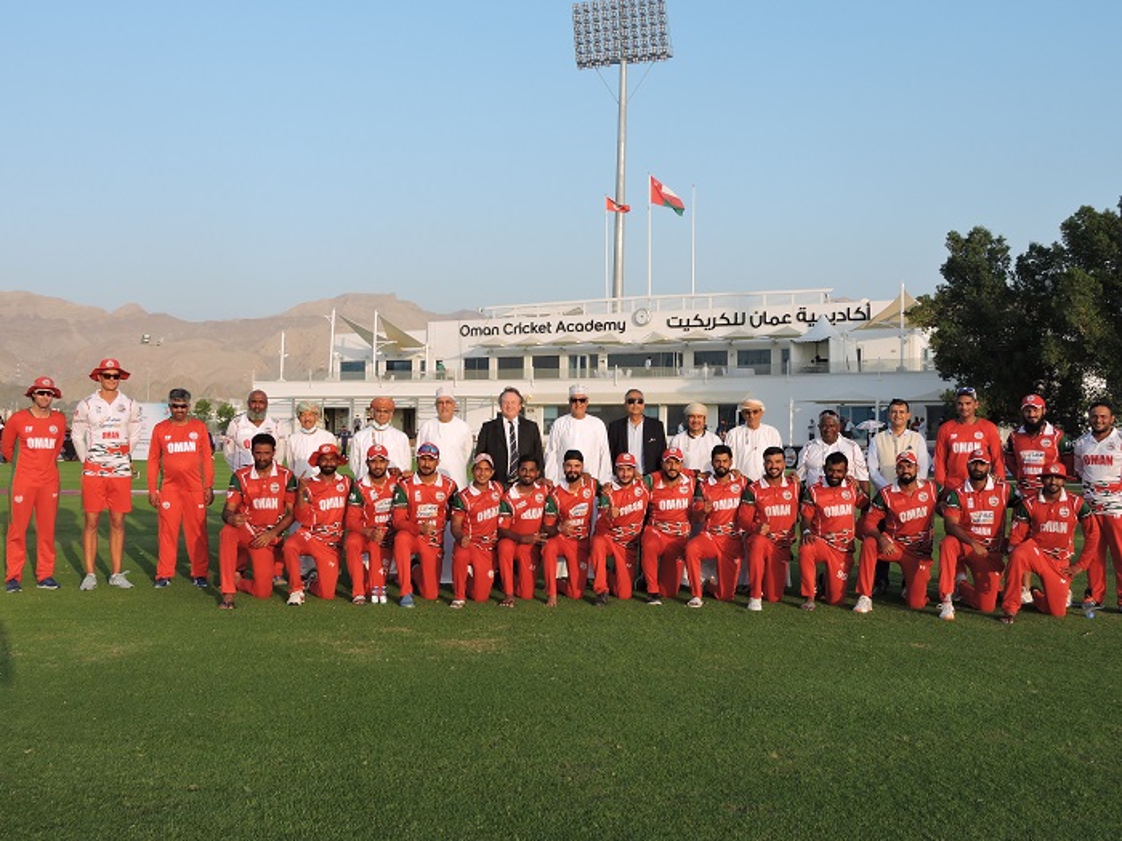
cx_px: 561
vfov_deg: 36.0
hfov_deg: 46.8
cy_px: 420
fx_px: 1297
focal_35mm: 40
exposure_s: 1/400
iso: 100
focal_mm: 7.2
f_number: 3.8
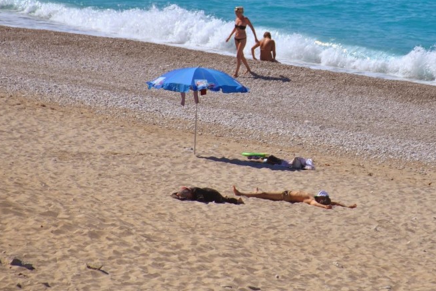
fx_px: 6361
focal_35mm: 525
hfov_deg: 3.9
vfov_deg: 2.6
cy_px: 78
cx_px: 323
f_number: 5.6
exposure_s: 1/1600
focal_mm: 200
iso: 200
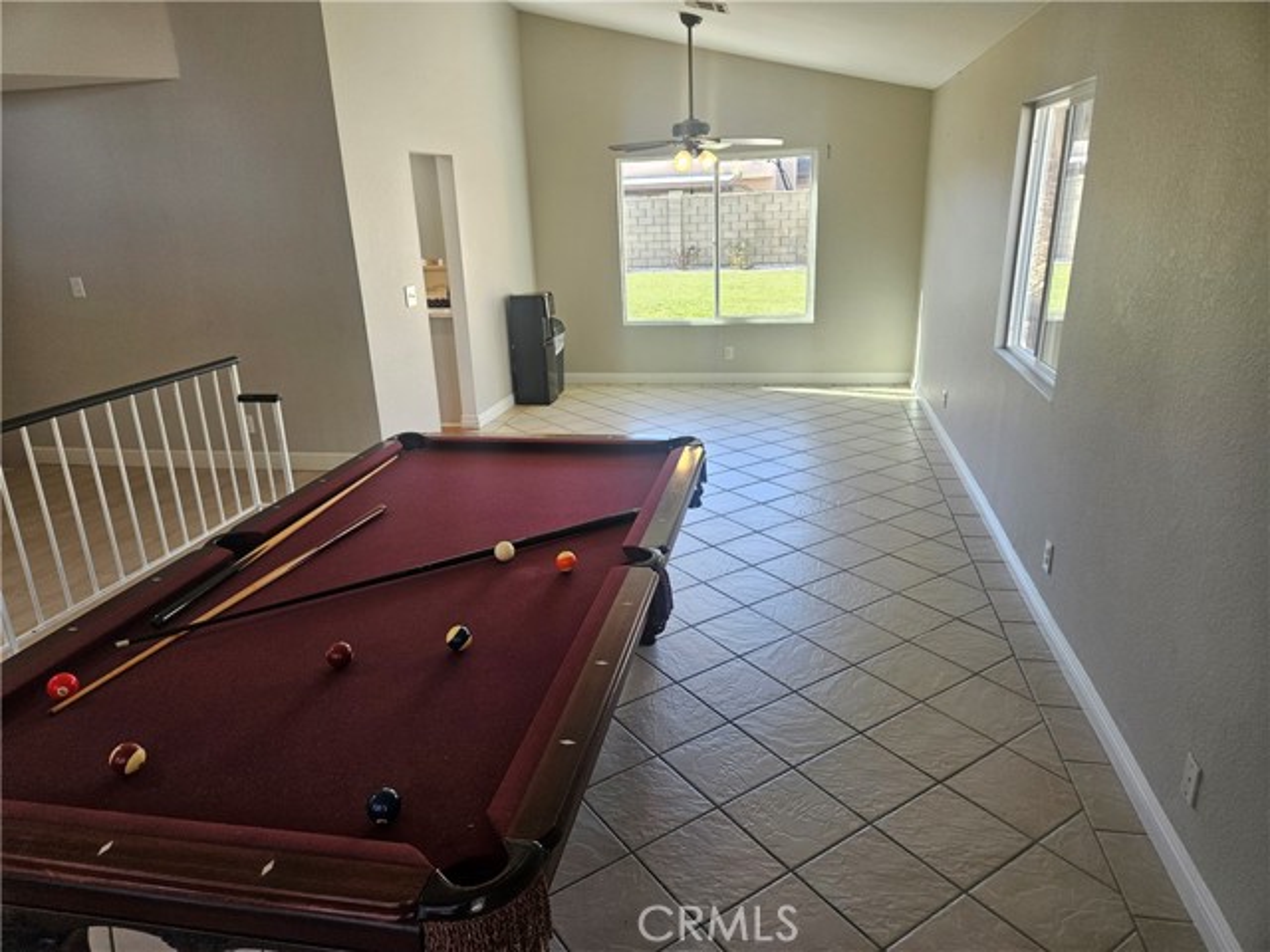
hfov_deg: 73.9
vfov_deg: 58.9
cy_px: 476
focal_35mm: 23
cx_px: 635
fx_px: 844
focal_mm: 5.4
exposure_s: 1/120
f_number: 1.8
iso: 80
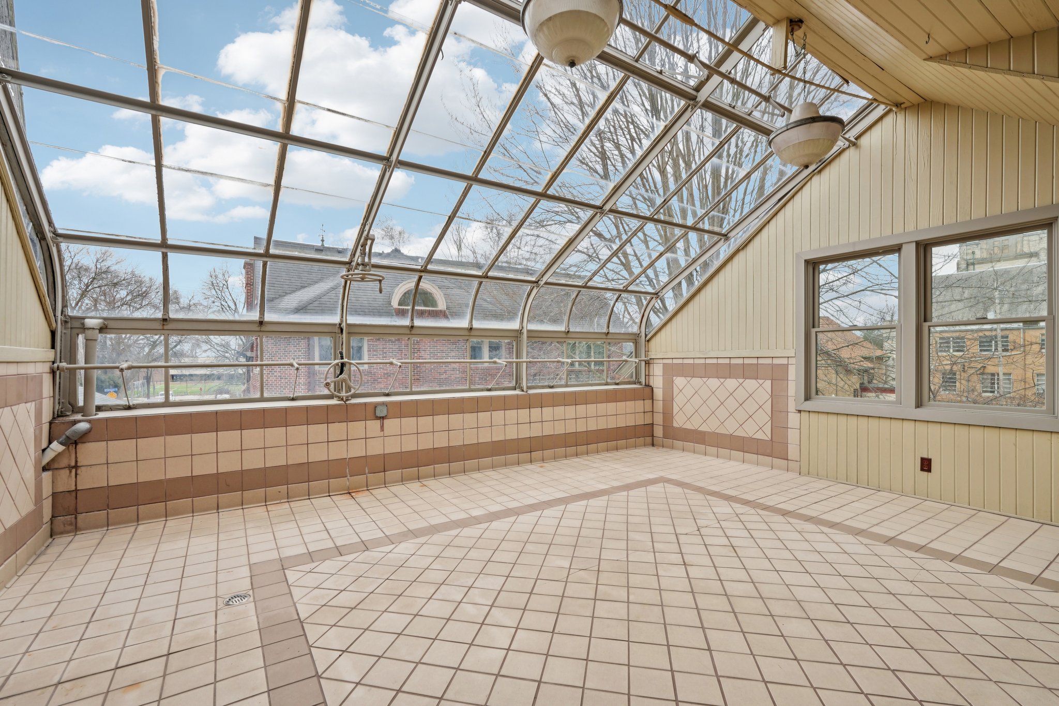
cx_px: 530
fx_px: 471
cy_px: 353
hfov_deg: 96.7
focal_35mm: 16
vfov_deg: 73.7
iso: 100
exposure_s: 1/200
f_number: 6.3
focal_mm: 16
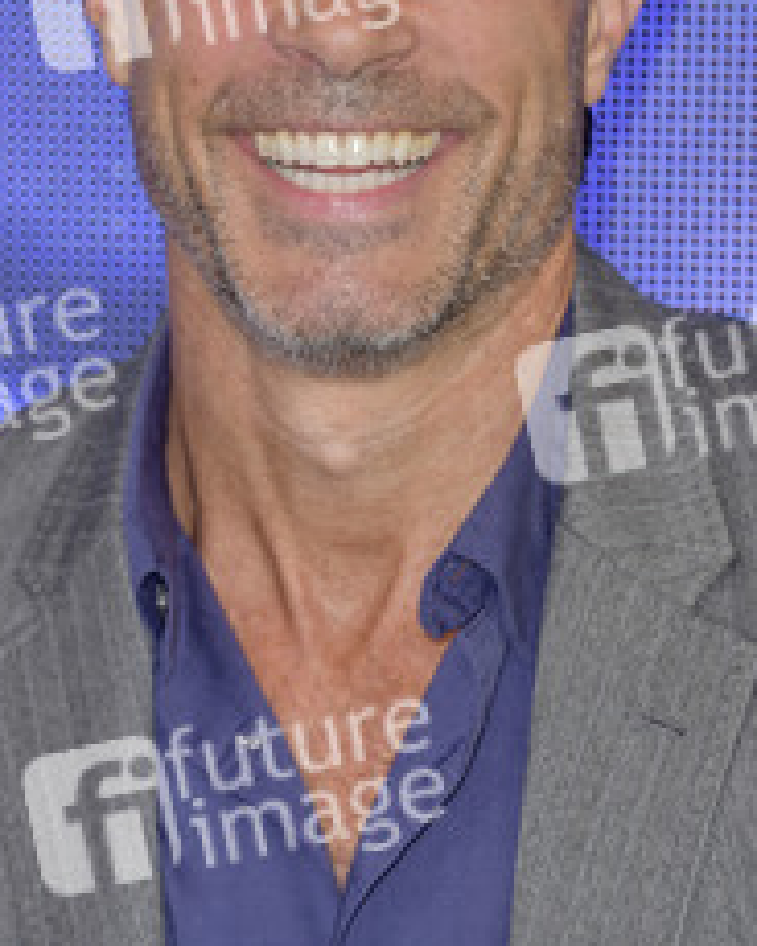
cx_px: 356
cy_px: 181
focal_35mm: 343
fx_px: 9606
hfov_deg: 4.5
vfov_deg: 5.6
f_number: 7.1
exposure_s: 1/250
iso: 320
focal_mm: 210
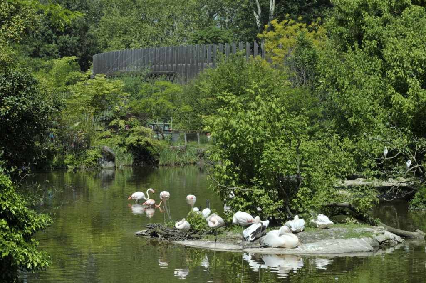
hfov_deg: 18.3
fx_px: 1324
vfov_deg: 12.2
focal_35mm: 112
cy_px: 142
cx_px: 213
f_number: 13
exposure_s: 1/640
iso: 250
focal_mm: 112
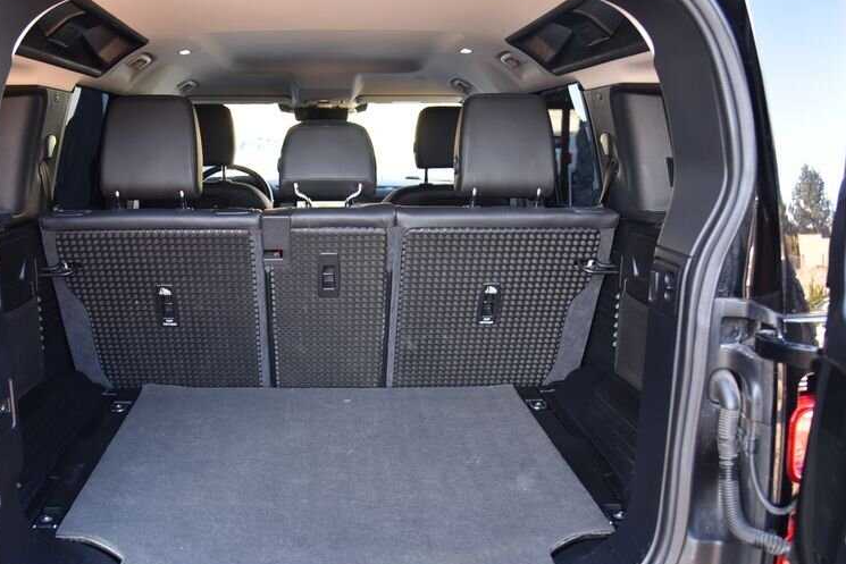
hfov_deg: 56.6
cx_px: 319
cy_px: 297
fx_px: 776
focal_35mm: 33
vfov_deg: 40.0
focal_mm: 24
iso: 500
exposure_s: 1/60
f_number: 4
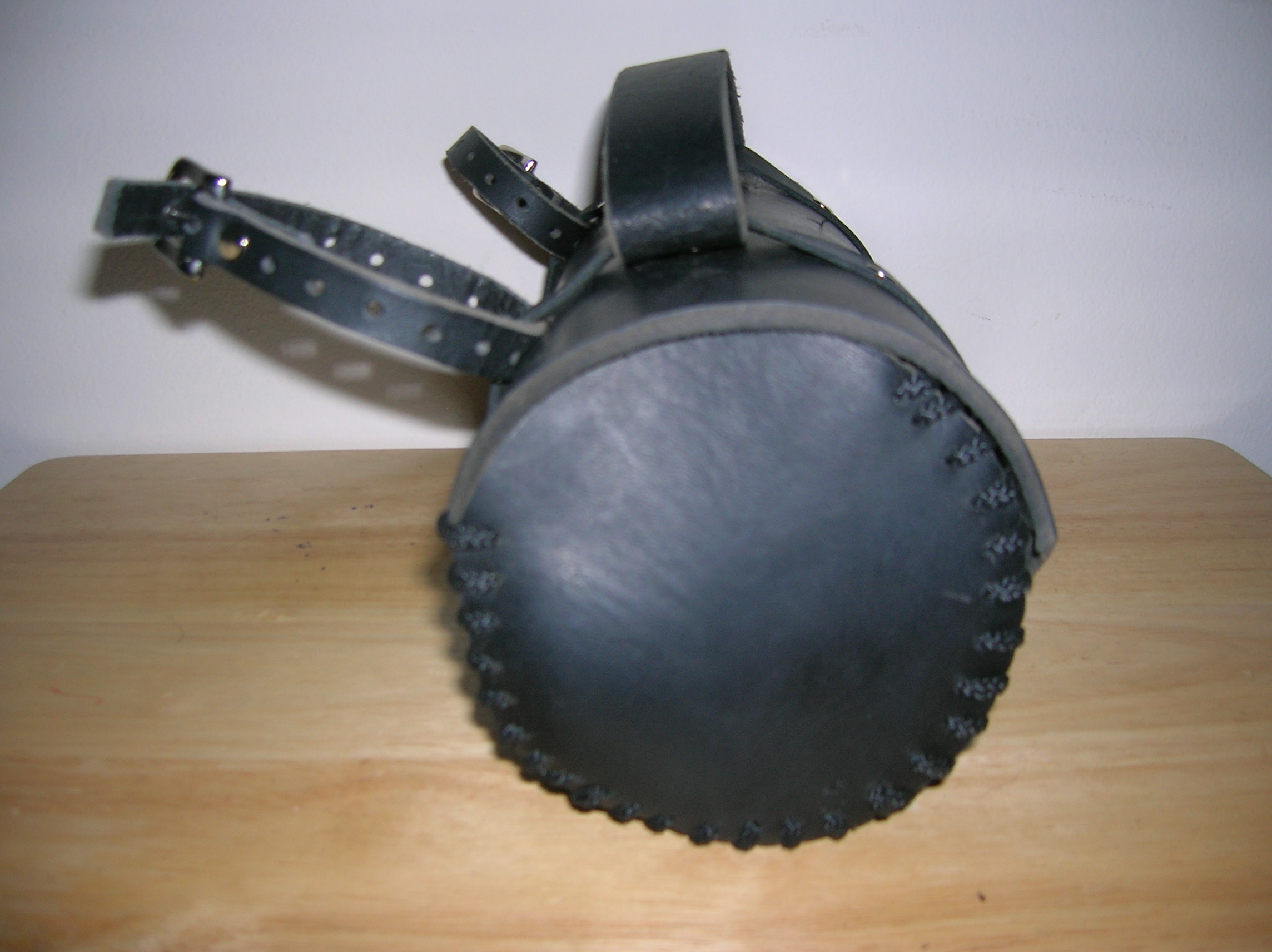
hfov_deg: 54.0
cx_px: 636
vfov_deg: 41.7
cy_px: 476
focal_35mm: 34
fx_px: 1248
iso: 50
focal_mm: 5.7
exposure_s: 1/60.1
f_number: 2.9
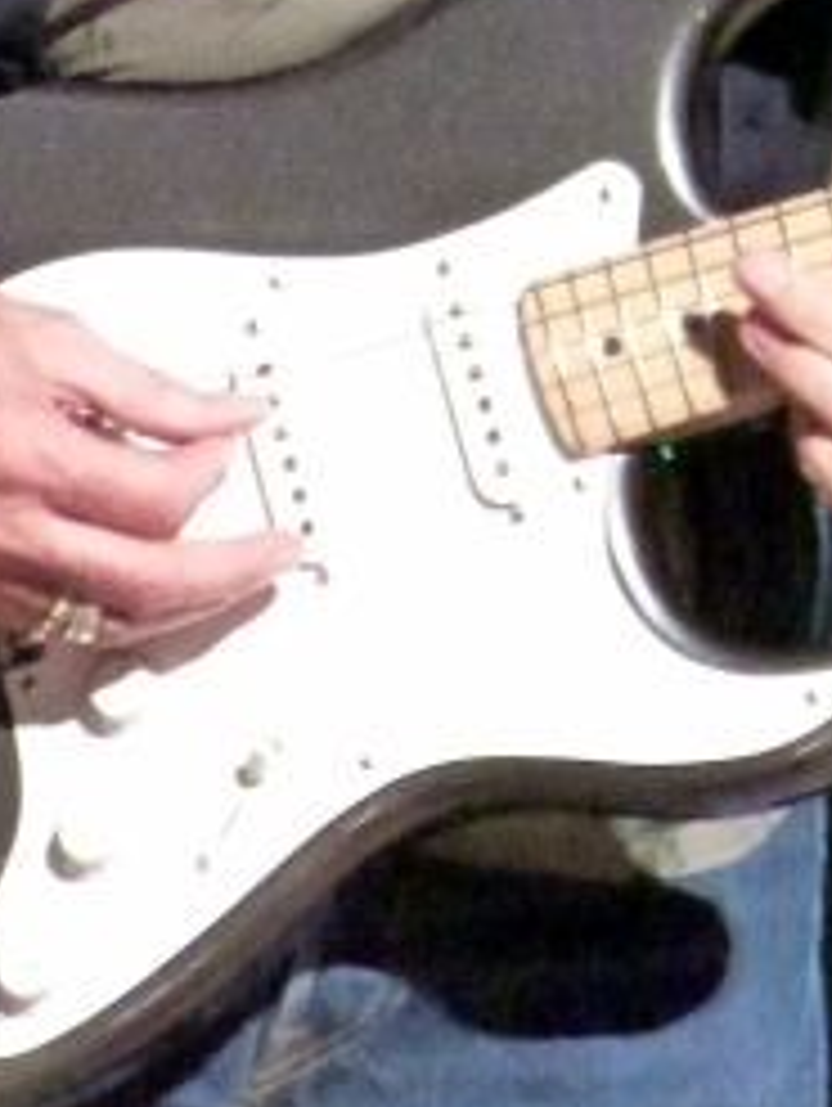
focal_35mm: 1377
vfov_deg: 1.4
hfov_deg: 1.1
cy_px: -644
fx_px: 44052
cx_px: 670
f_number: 4.3
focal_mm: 76.4
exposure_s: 1/160
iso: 2500
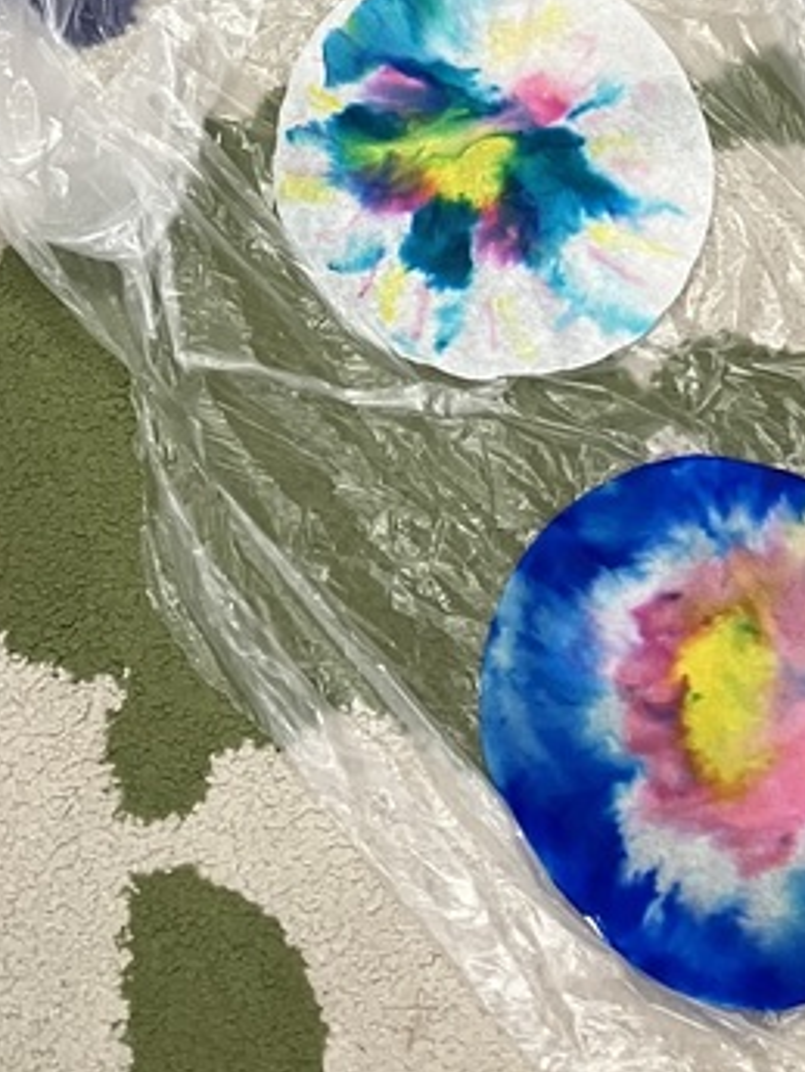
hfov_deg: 17.8
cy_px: -463
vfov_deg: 20.6
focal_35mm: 83
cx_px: 298
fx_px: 2572
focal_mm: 3.99
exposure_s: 1/60
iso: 100
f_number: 1.8
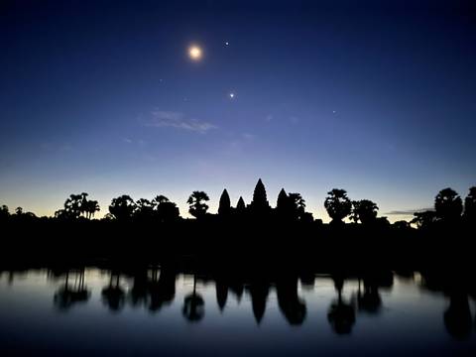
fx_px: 358
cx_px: 238
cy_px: 178
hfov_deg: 67.3
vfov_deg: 53.1
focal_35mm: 26
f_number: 1.6
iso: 2000
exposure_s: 1/2
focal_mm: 5.1
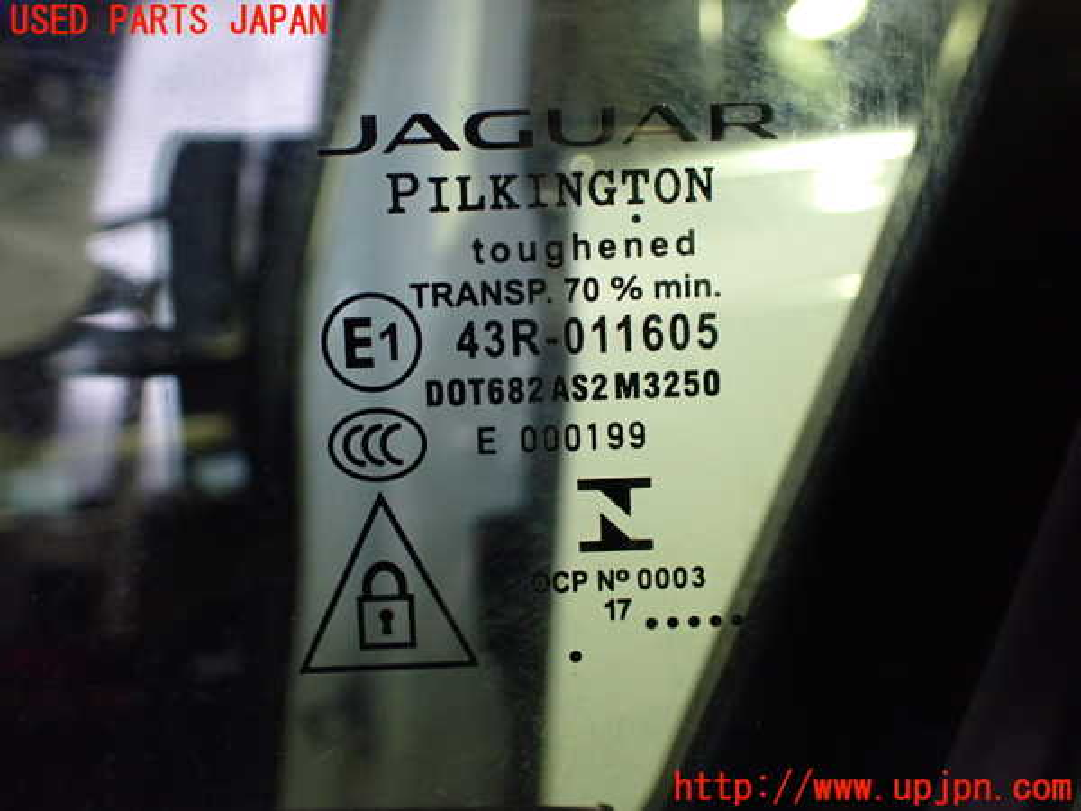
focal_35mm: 30
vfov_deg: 46.8
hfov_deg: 60.0
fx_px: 937
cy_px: 406
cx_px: 540
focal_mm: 5.4
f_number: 2.3
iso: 800
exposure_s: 1/40
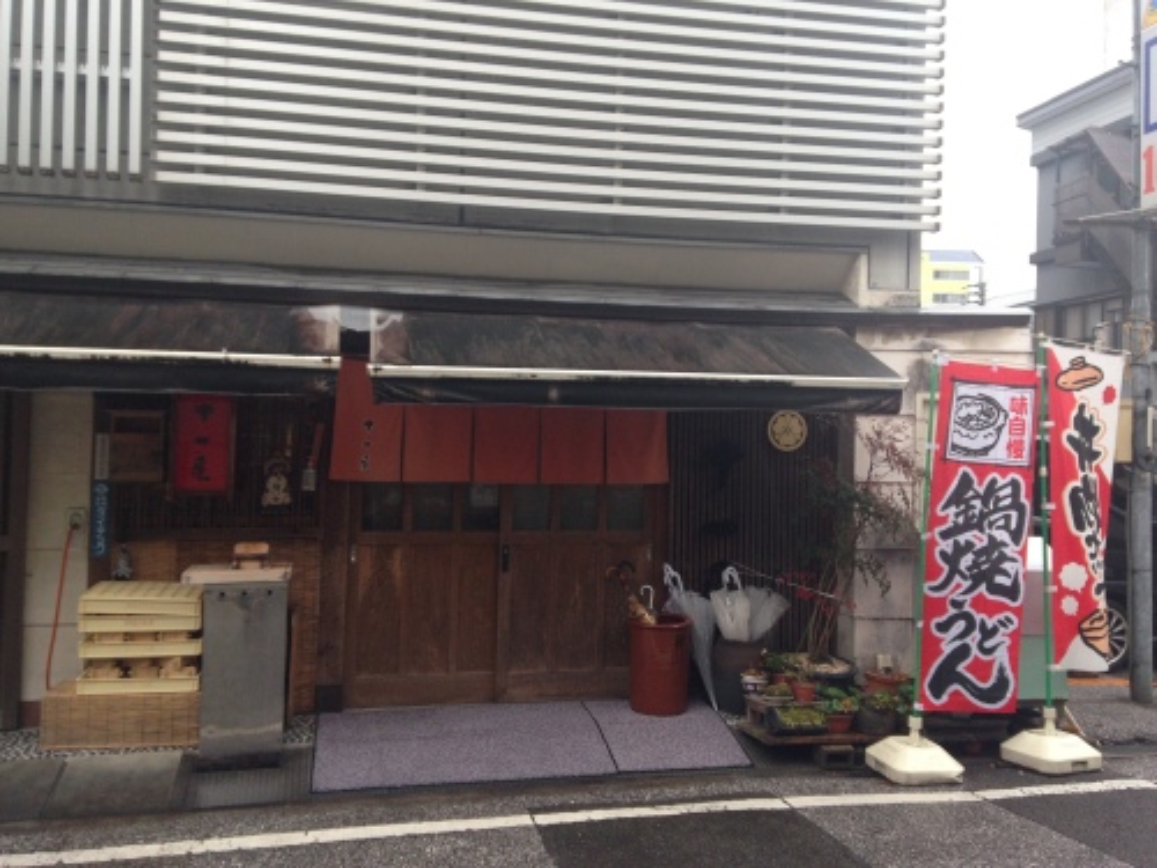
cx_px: 578
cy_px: 434
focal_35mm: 33
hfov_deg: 55.4
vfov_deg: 42.9
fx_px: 1103
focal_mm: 4.12
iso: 100
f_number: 2.4
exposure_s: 1/120
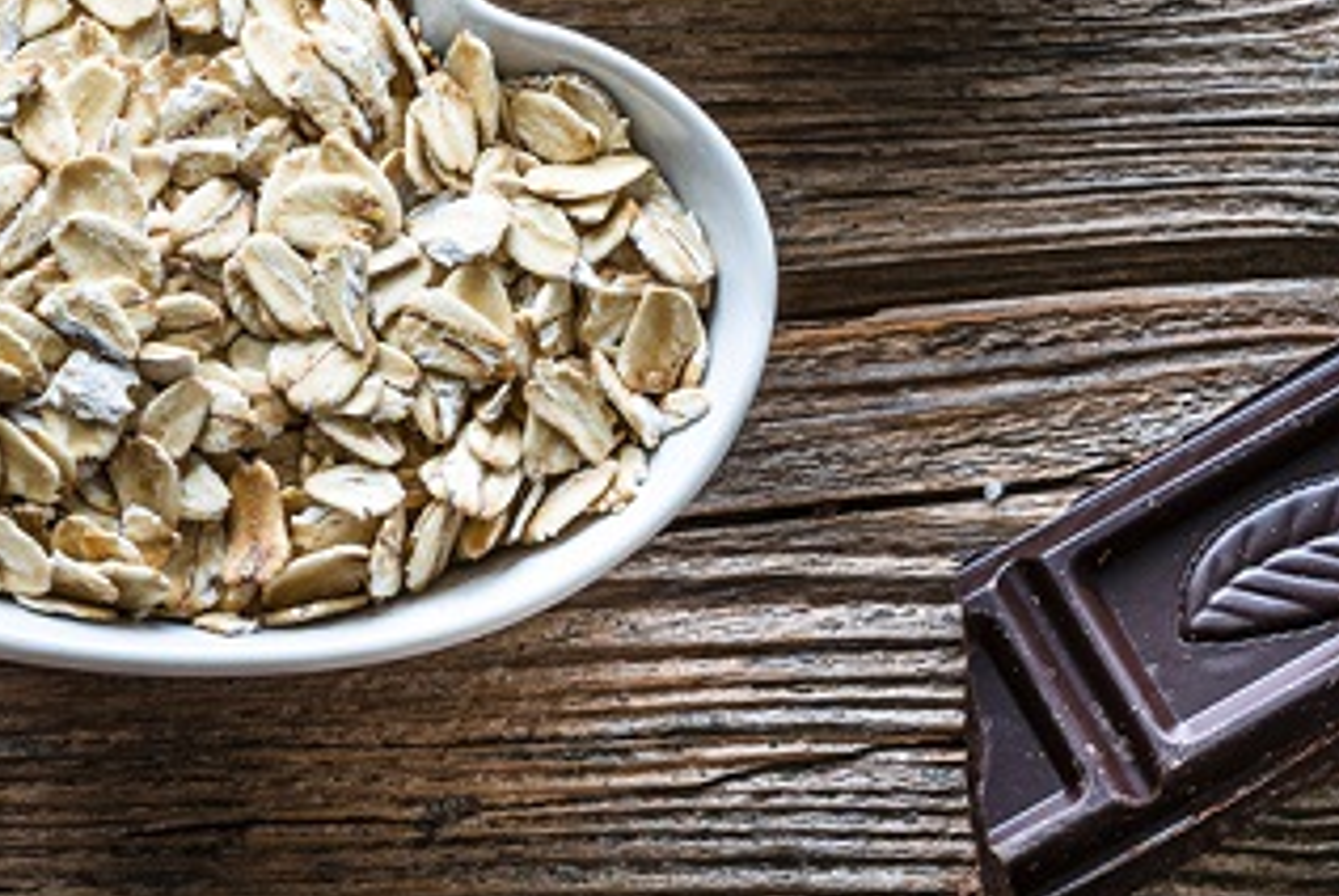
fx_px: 7036
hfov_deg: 10.7
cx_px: -321
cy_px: -811
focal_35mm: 189
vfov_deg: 7.1
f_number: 10
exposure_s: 1/100
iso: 100
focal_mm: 40
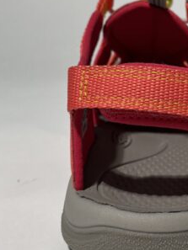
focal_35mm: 70
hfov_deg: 20.7
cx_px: 162
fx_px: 507
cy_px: 56
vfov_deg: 27.3
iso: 50
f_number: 1.6
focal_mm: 5.1
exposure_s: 1/450
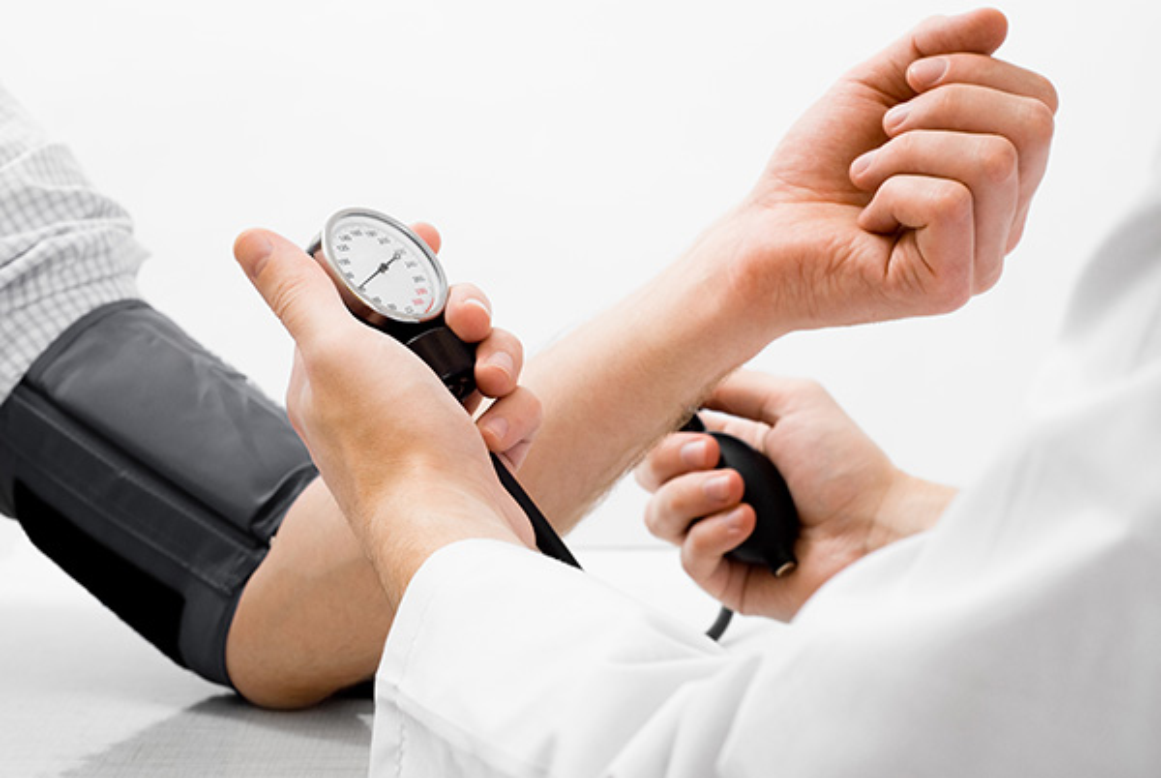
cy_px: 389
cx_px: 580
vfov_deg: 18.2
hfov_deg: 27.0
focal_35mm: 75
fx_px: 2422
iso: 160
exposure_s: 1/125
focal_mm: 50
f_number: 8
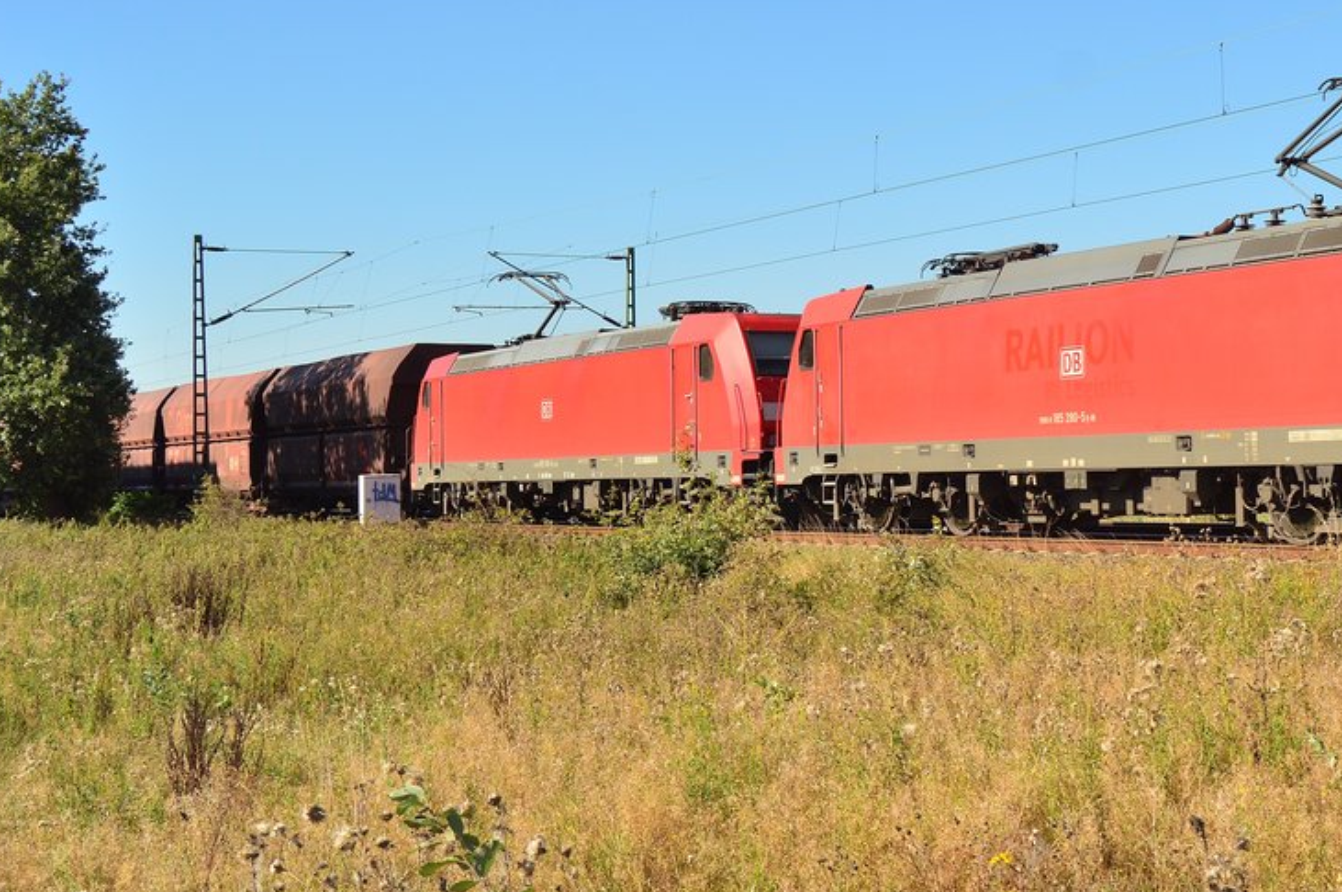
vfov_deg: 21.2
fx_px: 2384
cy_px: 361
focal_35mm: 64
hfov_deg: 30.7
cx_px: 1078
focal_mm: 26
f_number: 8
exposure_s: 1/500
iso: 200
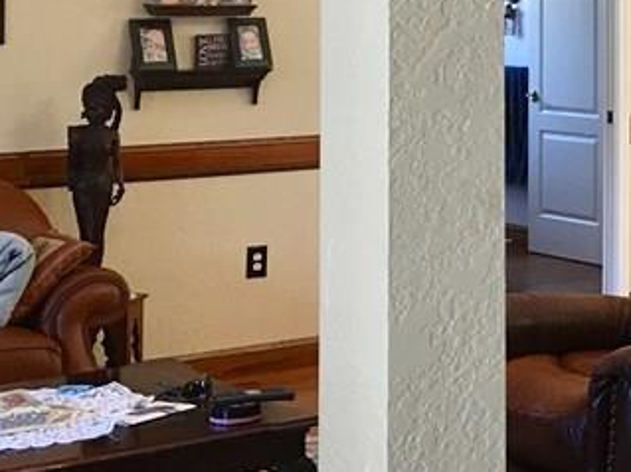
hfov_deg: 19.5
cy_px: -14
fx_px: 1695
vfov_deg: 15.6
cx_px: 805
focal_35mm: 93
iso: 40
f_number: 2.2
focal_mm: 4.15
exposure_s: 1/15
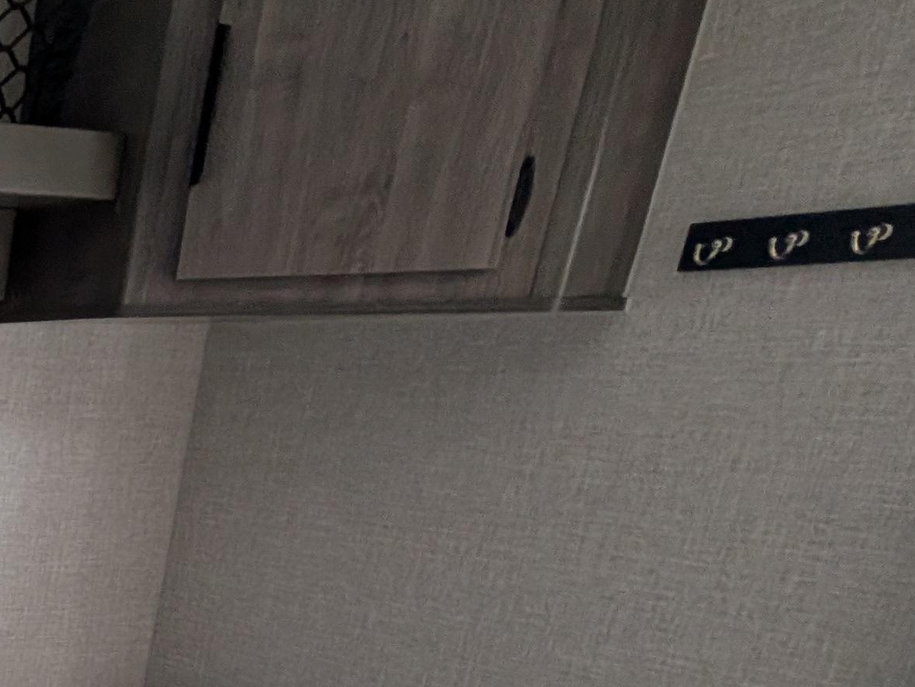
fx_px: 1111
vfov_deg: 31.6
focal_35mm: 42
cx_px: -561
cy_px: 700
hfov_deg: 26.2
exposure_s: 1/29.6
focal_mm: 2.02
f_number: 1.7
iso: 79
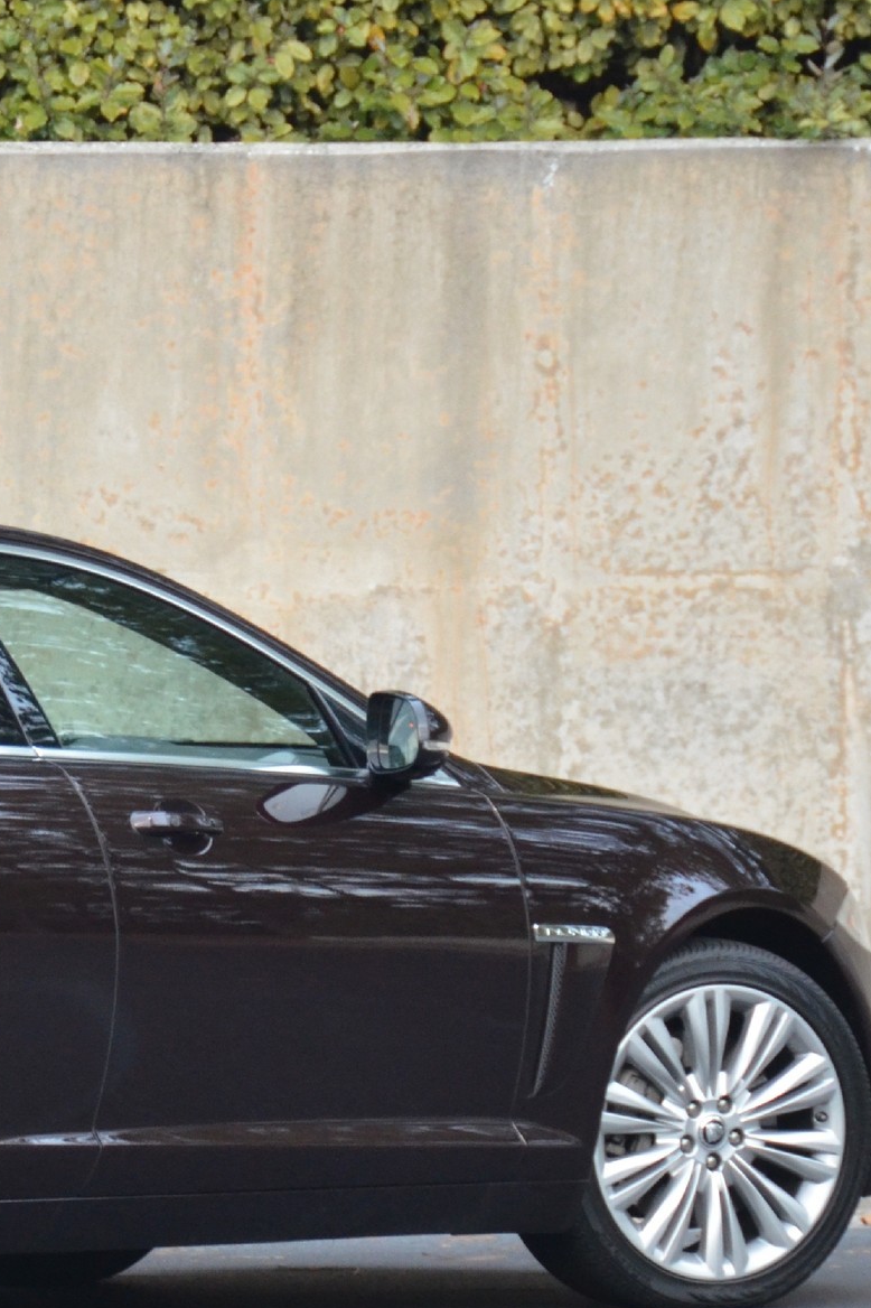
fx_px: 13035
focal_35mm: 359
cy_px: 833
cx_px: -194
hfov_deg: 3.8
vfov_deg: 5.7
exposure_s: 1/50
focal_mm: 112
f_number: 5.3
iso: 1600
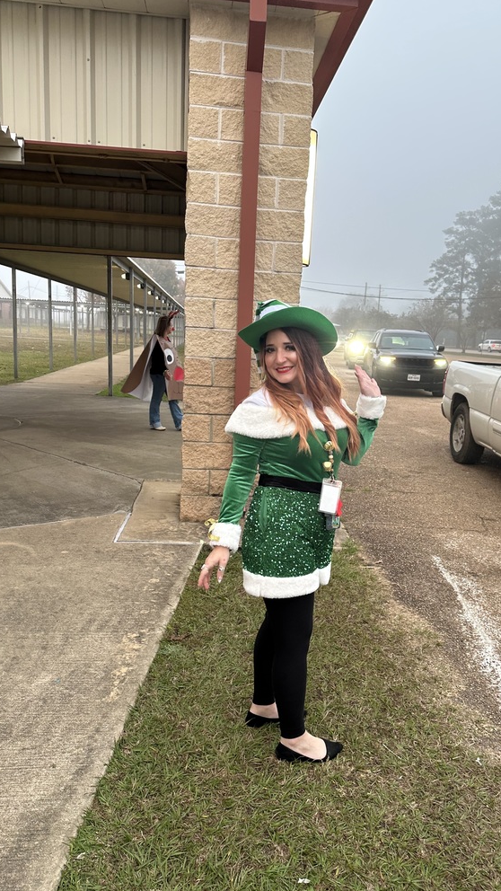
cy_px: 442
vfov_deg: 69.9
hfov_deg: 42.8
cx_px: 290
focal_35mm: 27
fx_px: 638
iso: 100
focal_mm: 6.86
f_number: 1.78
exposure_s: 1/120
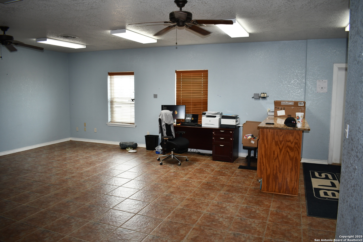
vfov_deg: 47.9
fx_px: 272
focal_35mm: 27
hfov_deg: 67.4
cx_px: 182
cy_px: 121
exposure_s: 1/125
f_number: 3.5
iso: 400
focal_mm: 18
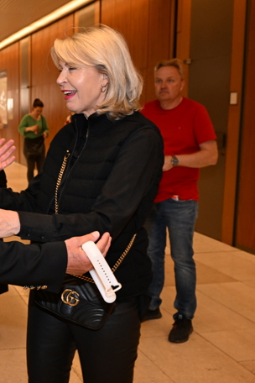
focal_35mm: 53
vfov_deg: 37.5
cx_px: -3
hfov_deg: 24.3
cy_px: 191
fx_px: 563
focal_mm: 35
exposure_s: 1/125
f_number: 5.6
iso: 2000
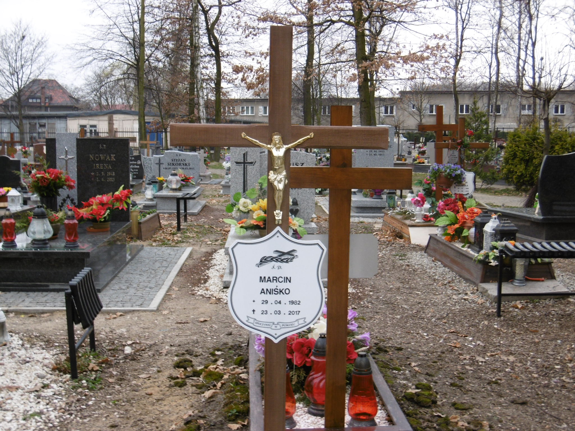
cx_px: 288
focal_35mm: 51
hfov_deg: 37.5
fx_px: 847
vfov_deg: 28.6
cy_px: 216
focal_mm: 9.2
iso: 100
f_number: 4
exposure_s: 1/60
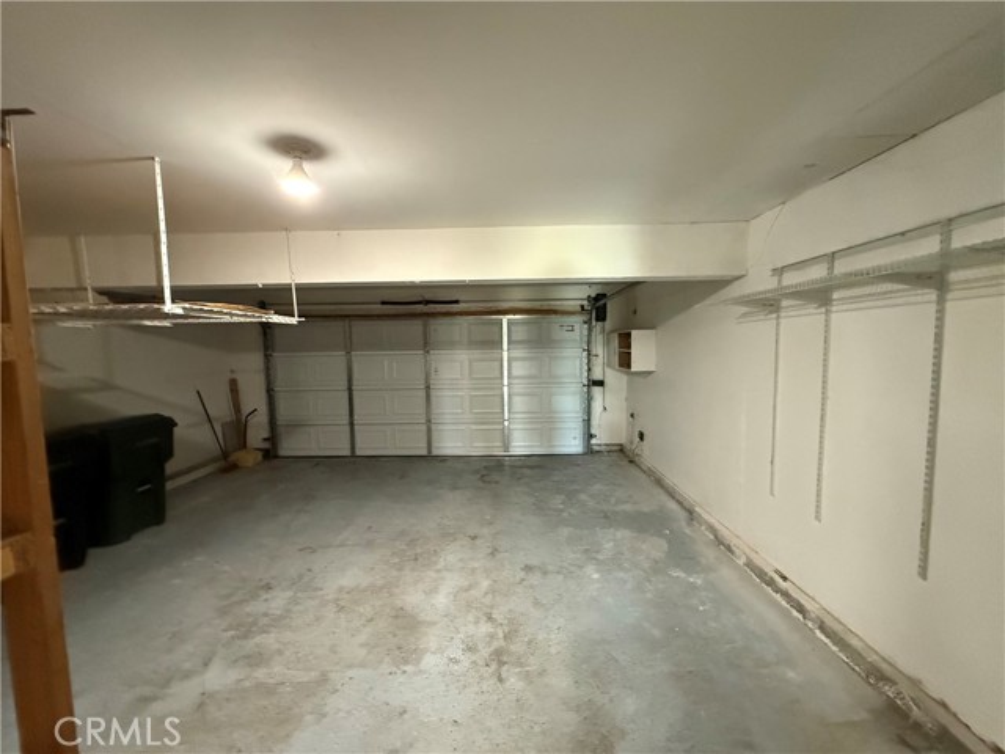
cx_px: 502
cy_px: 377
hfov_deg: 102.1
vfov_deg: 85.7
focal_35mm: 14
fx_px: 406
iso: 1000
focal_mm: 2.22
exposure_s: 1/60
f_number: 2.2
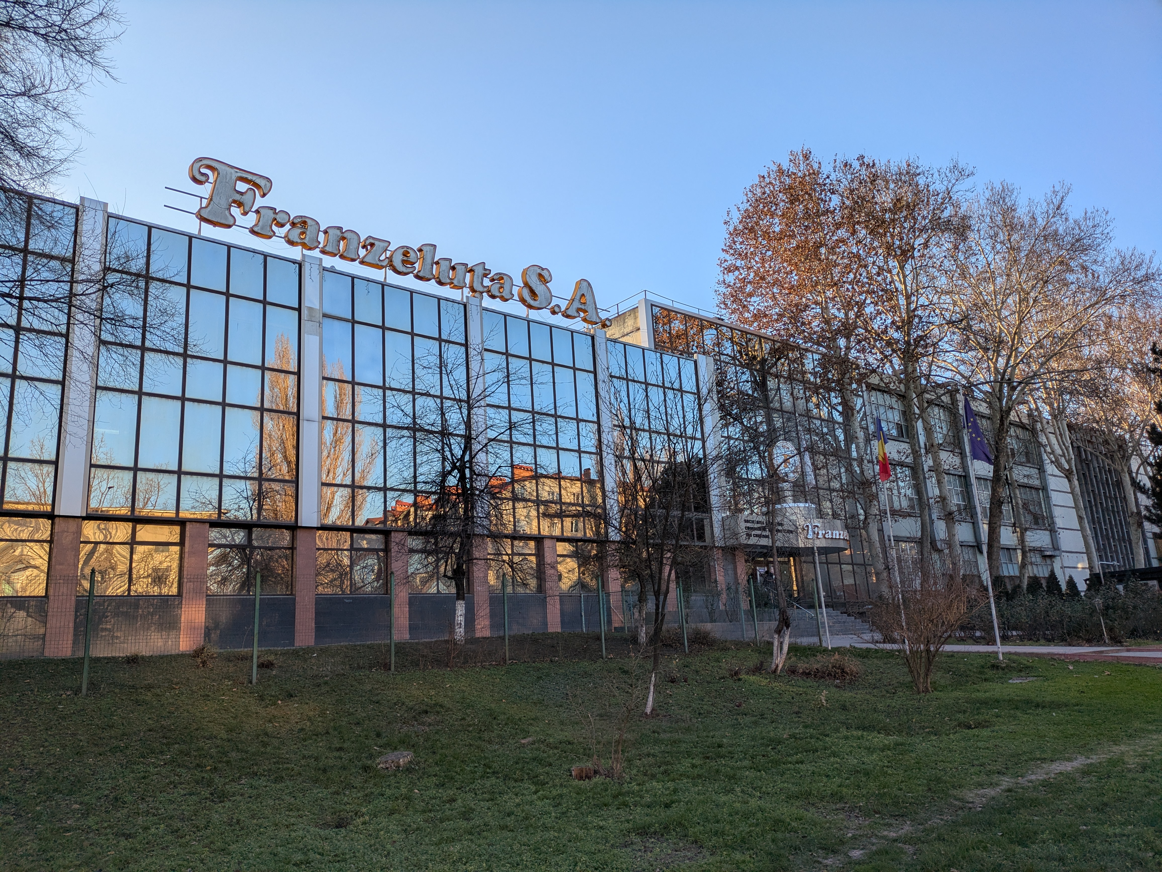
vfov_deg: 54.9
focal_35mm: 25
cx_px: 581
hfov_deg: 69.4
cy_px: 436
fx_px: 840
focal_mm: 5.43
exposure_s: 1/733
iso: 46
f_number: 1.89
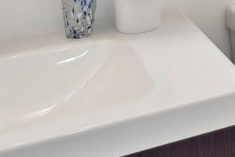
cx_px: 335
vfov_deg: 12.2
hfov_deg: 19.4
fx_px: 614
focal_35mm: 94
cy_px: -194
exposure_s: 1/20
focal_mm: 17
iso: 400
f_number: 8
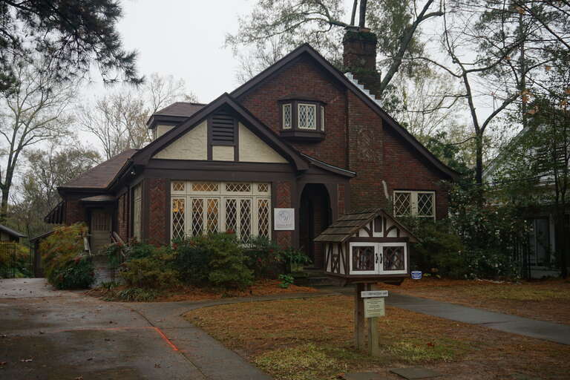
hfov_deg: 53.1
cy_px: 190
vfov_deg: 36.9
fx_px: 570
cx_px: 285
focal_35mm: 36
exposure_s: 1/60
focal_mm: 24
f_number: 4.5
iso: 100
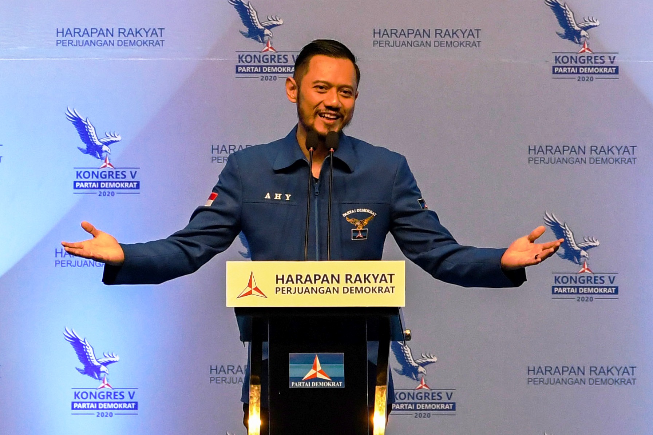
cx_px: 326
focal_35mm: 225
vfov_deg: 6.1
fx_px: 4081
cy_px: 218
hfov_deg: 9.1
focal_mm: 150
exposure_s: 1/400
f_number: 4
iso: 2000
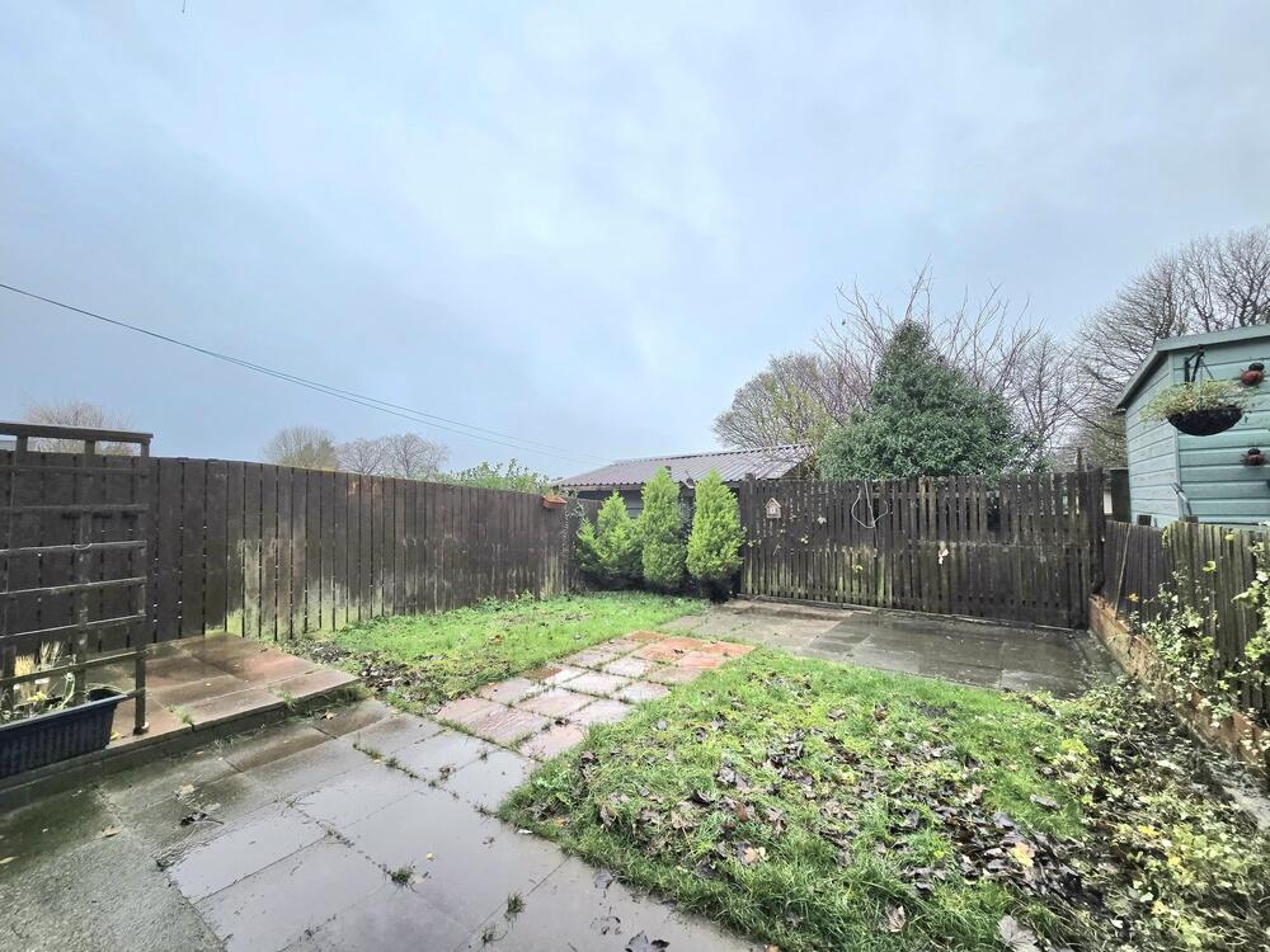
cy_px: 476
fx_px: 477
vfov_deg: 89.9
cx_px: 635
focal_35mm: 13
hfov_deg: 106.2
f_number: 2.2
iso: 50
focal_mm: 2.2
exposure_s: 1/667
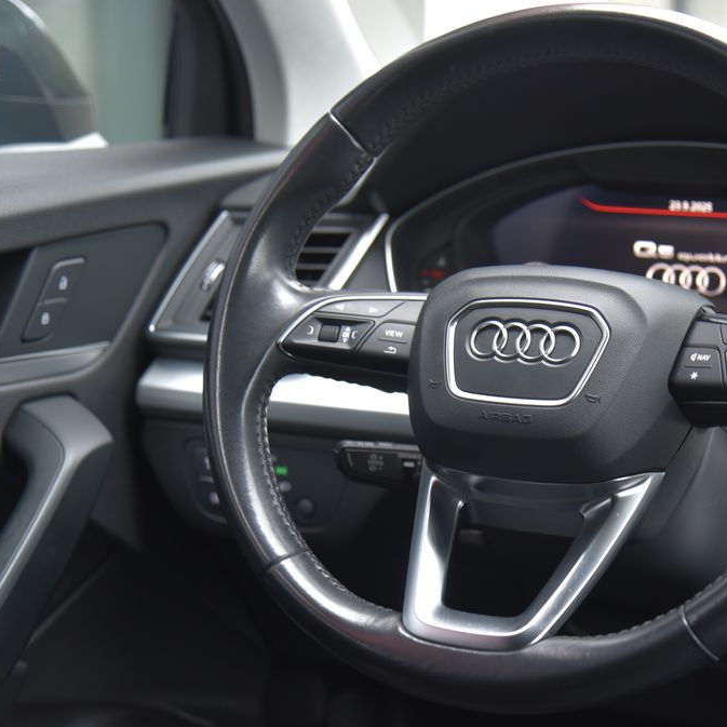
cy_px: 361
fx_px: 1782
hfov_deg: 22.9
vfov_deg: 23.1
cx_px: 530
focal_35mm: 75
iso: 500
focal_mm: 58
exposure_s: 1/13
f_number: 4
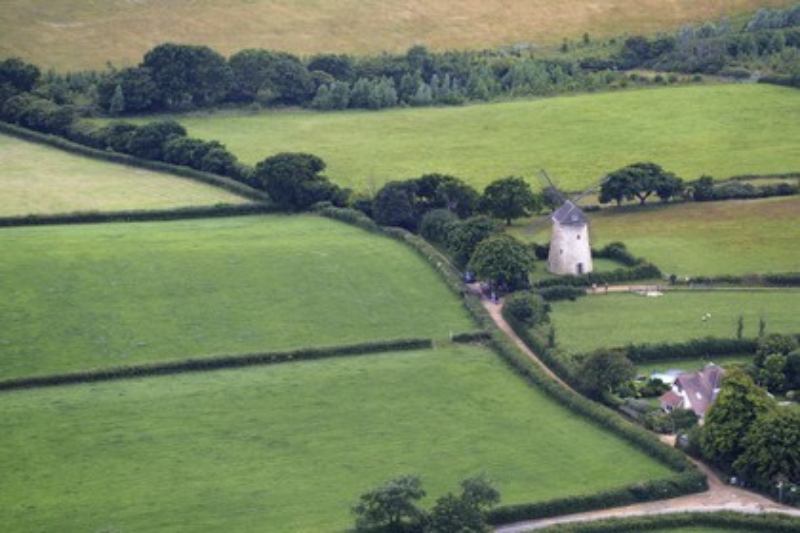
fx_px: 4444
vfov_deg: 6.9
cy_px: 266
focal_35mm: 200
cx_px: 400
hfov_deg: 10.3
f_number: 4.5
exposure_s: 1/800
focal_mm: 200
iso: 400
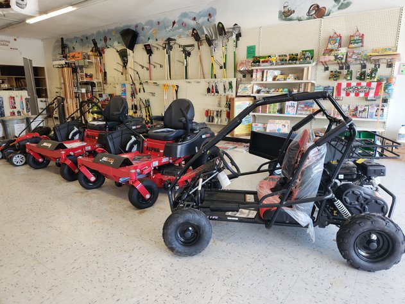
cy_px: 152
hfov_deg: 73.9
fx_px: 269
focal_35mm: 23
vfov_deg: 58.9
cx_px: 202
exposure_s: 1/180
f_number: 1.8
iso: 125
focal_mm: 5.4
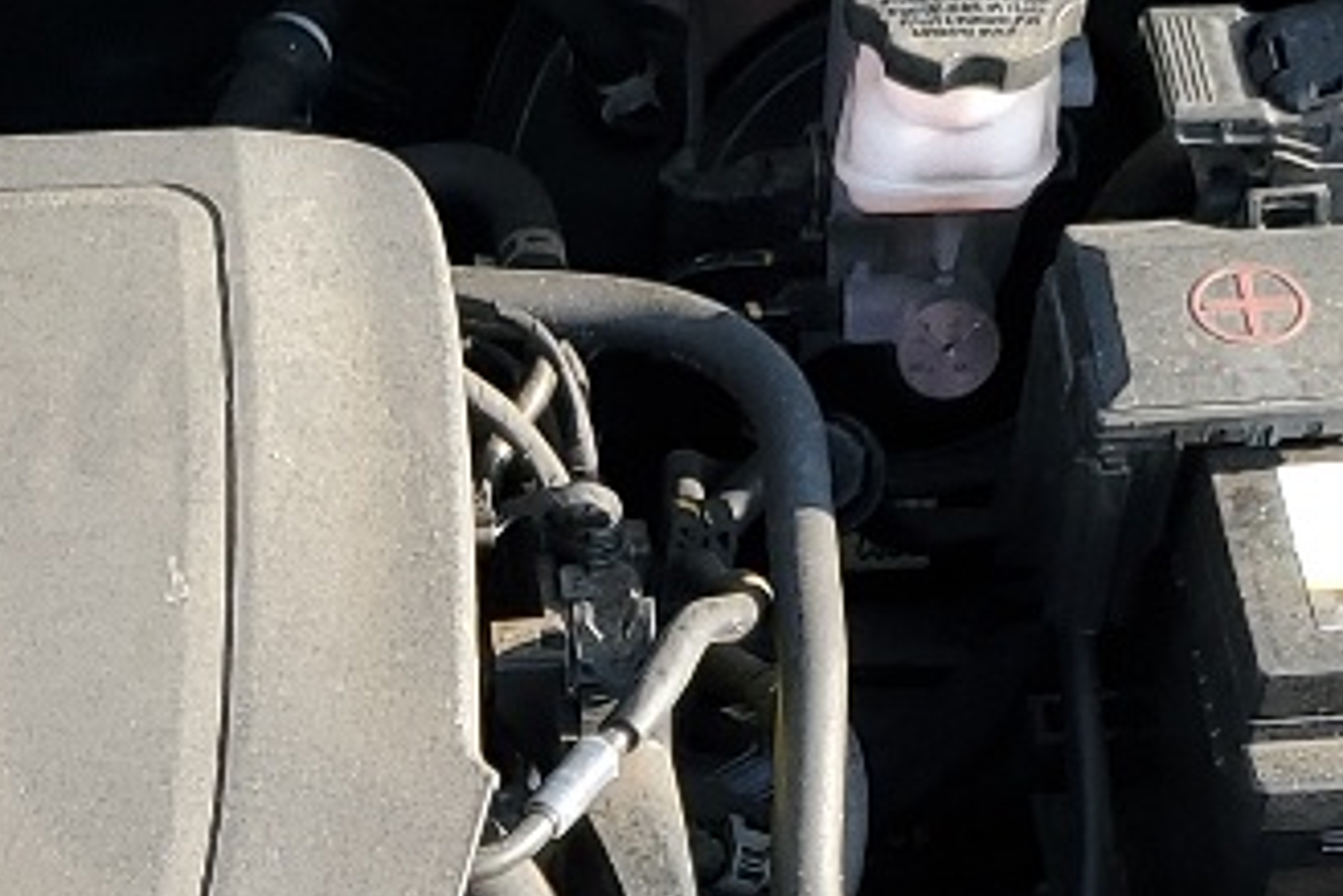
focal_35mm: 132
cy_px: 1727
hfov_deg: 15.4
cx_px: 143
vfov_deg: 9.8
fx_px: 4926
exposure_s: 1/476
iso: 50
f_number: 1.5
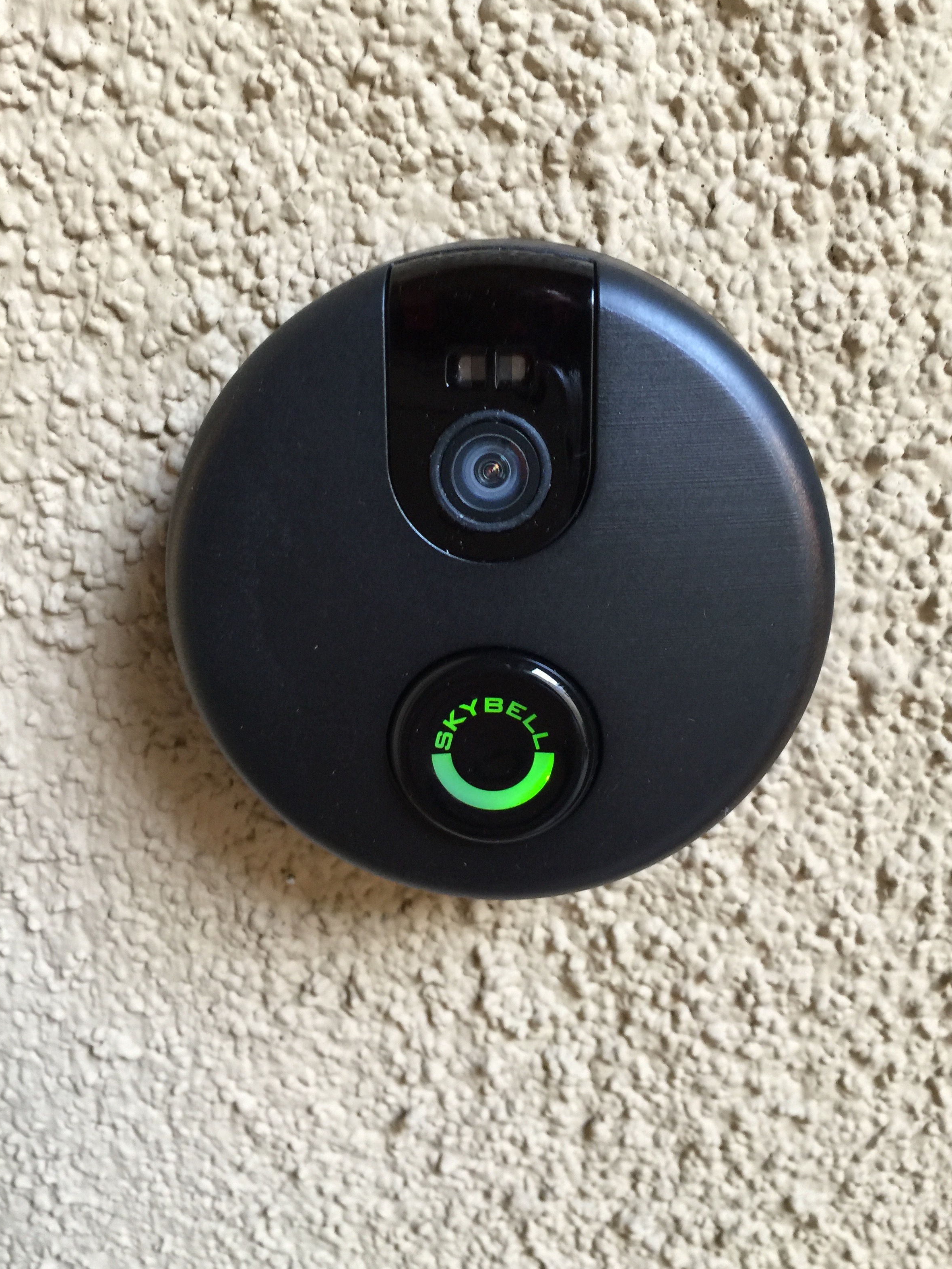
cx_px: 481
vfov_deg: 60.0
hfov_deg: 46.8
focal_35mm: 30
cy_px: 641
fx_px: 1100
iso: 80
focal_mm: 4.15
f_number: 2.2
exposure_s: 1/15
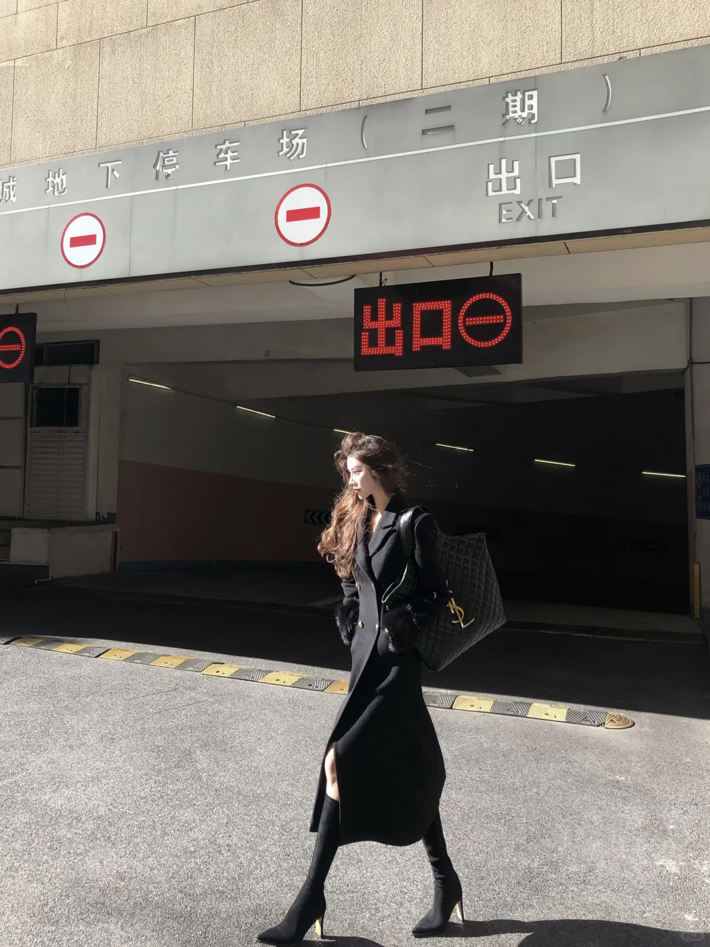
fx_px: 766
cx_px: 355
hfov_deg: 49.7
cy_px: 474
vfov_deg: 63.4
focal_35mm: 28
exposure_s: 1/533
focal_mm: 3.99
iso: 20
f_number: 1.8
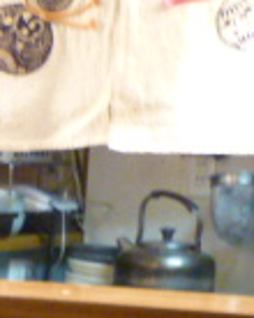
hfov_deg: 9.4
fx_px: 1366
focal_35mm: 145
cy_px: 532
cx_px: -374
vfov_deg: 12.4
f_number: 3
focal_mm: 5.7
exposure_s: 1/8
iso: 400
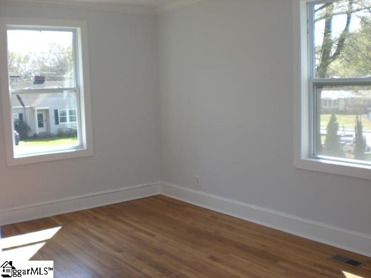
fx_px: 407
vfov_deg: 37.7
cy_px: 139
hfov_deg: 49.0
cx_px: 186
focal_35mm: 38
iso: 50
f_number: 3.1
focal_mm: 6.3
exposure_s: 1/100
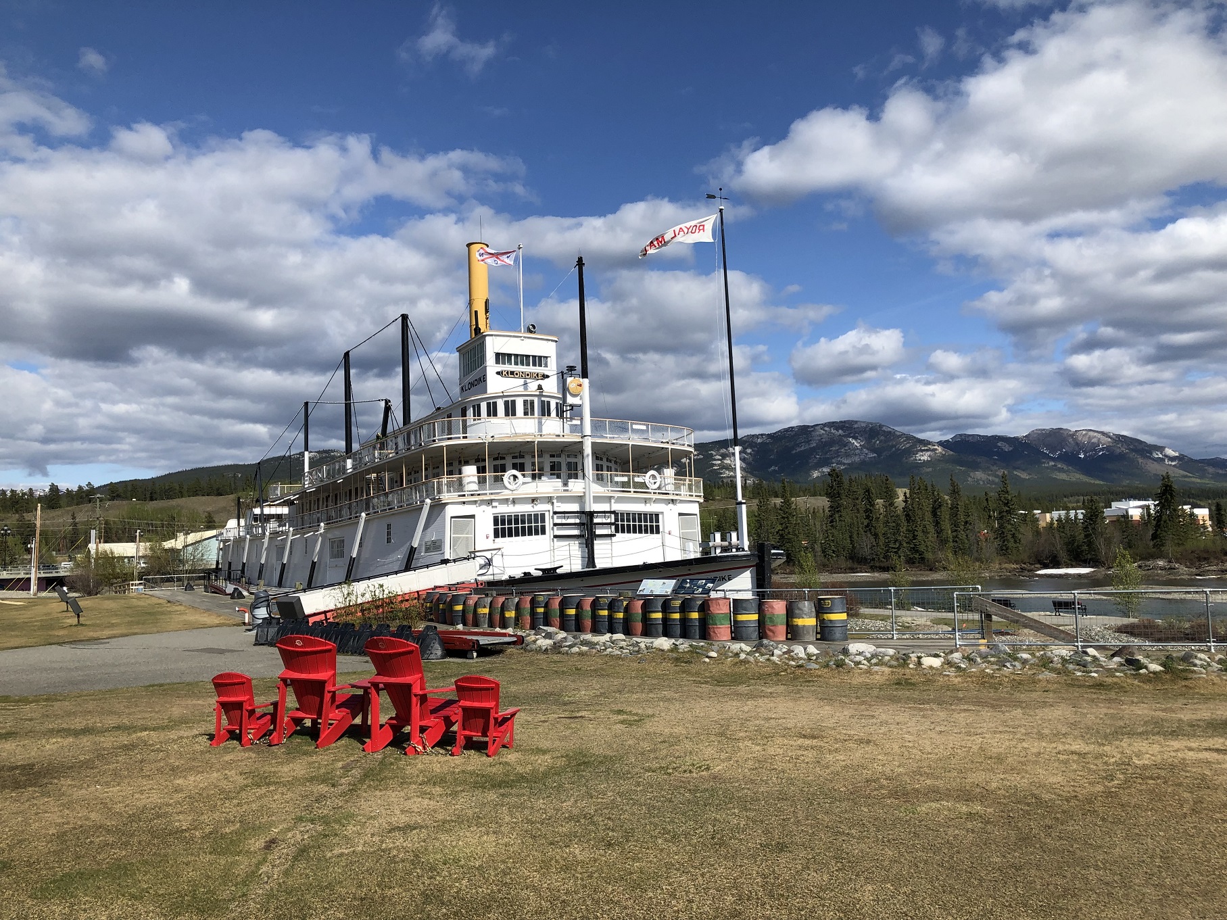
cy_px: 460
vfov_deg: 49.7
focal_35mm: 28
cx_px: 614
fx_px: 992
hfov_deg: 63.4
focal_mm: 3.99
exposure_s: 1/3003
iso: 20
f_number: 1.8
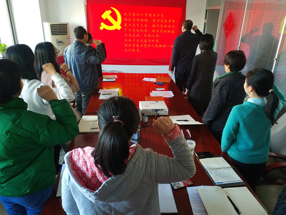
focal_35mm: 32
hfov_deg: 56.8
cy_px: 108
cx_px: 143
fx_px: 264
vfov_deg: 44.2
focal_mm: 4.5
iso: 394
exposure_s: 1/25
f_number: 2
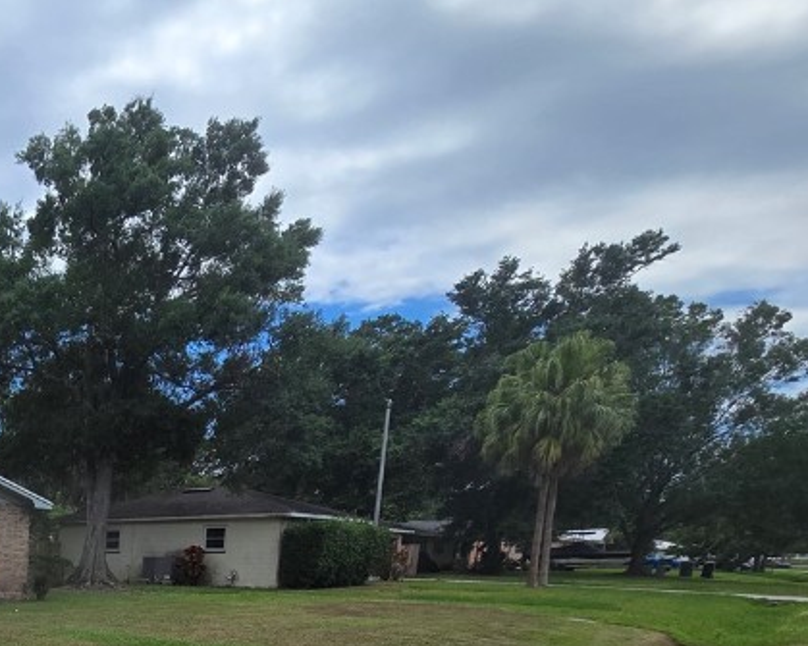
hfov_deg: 40.9
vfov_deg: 40.0
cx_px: -148
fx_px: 741
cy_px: 677
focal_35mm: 31
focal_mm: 2.2
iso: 50
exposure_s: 1/2524
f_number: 2.2
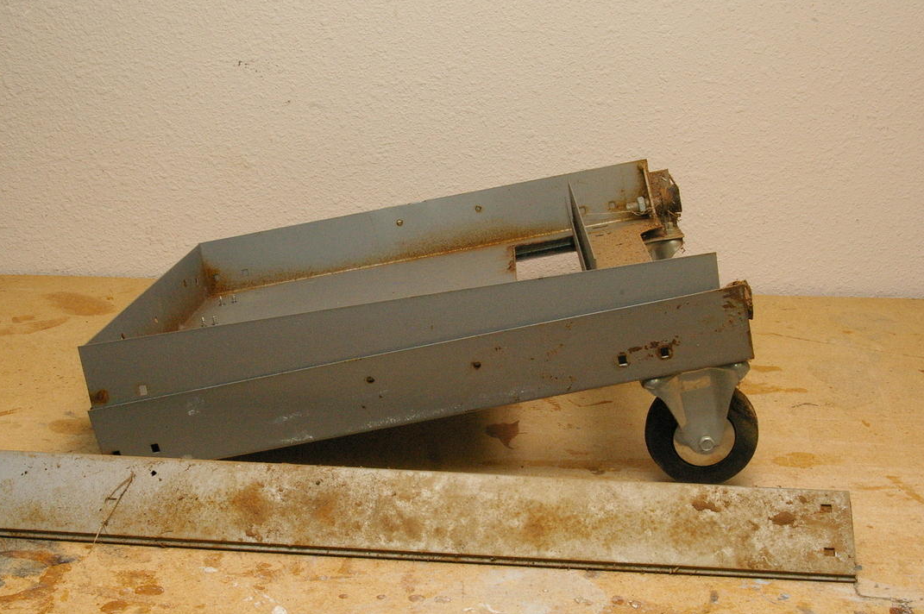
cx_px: 407
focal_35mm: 49
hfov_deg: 40.3
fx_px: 1256
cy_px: 313
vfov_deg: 27.5
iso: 1600
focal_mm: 28
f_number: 22
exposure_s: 1/30
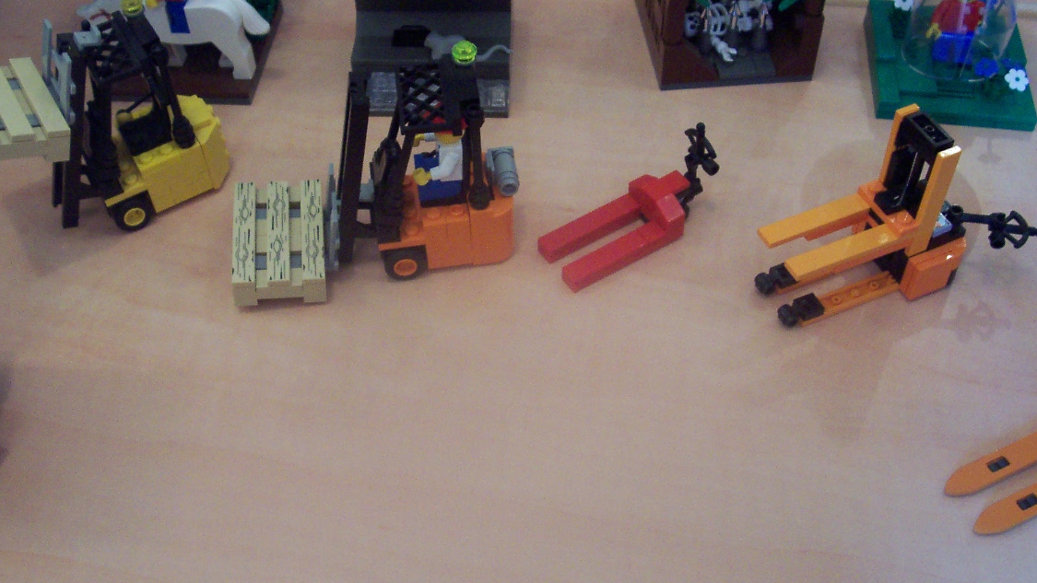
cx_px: 492
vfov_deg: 27.7
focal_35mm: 43
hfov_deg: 47.3
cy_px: 294
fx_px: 1182
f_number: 2.8
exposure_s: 1/30
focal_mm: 5.6
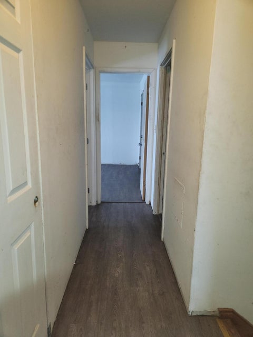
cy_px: 168
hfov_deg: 58.9
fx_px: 224
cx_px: 126
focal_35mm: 23
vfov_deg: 73.9
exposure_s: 1/40
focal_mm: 5.4
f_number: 1.8
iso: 100
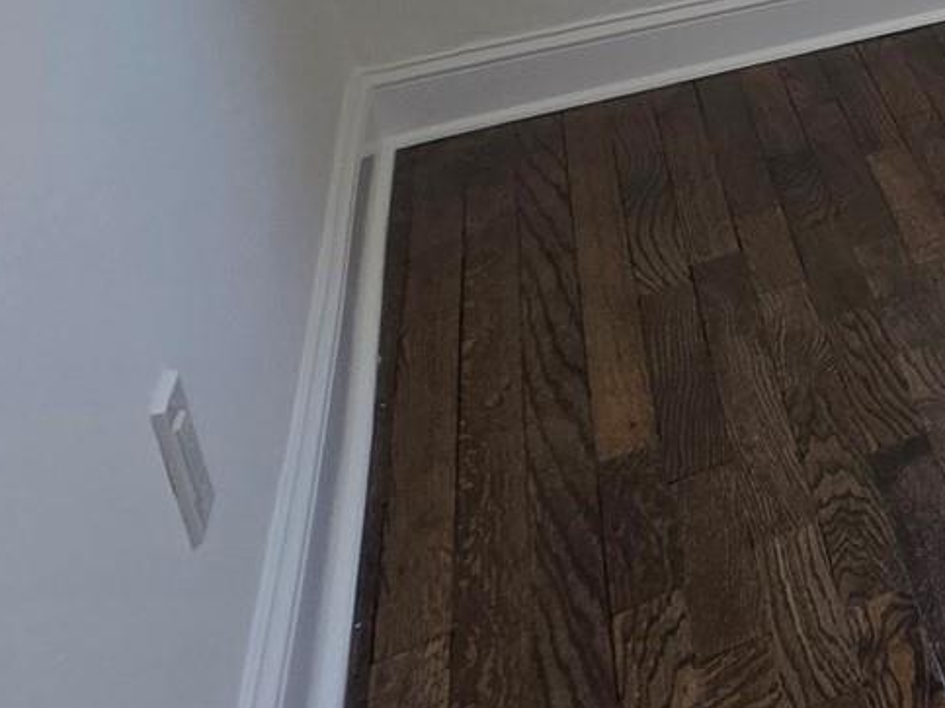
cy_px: -252
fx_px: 1501
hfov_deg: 18.3
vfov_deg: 23.1
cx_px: 1974
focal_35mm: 55
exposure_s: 1/120
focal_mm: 2.2
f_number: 1.9
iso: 100
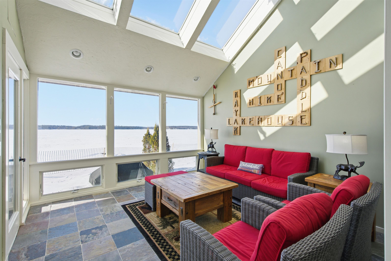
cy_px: 130
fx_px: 174
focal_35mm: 16
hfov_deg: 96.7
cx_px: 196
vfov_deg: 73.7
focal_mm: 16
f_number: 8
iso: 1250
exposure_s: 1/3200
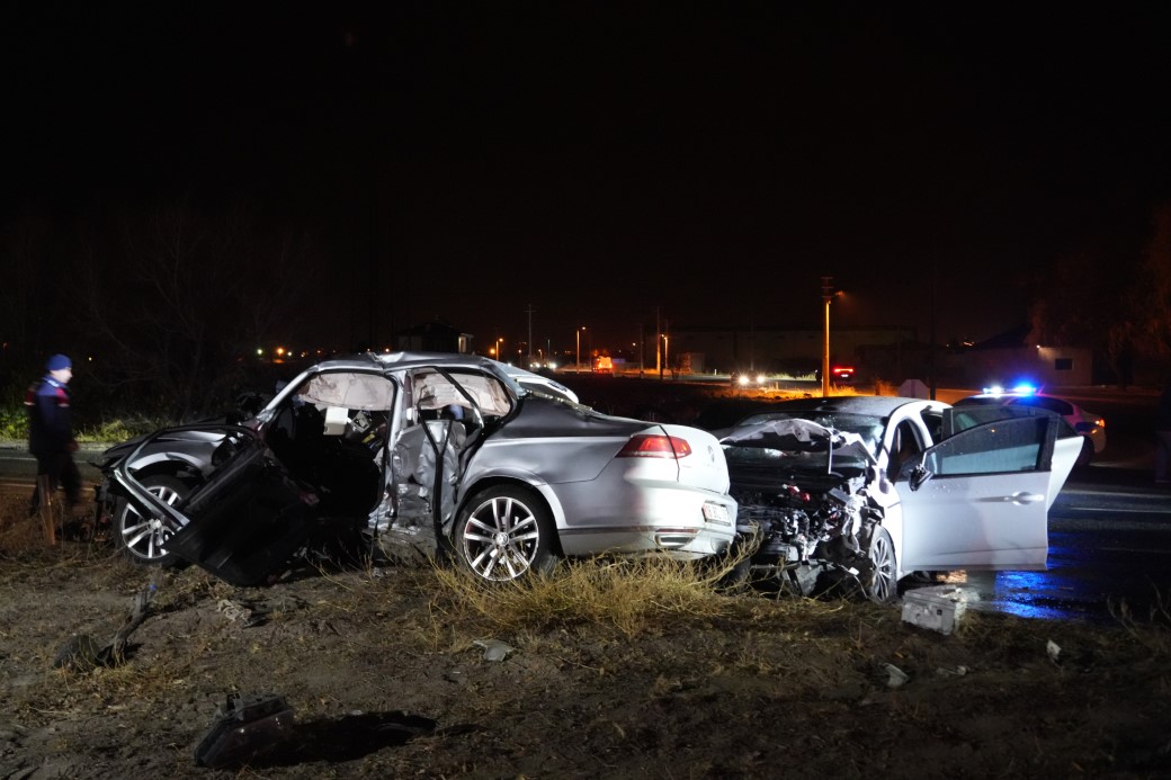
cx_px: 586
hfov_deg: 57.2
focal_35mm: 33
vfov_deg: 40.0
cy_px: 390
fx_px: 1073
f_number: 4
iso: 12800
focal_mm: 33
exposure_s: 1/25
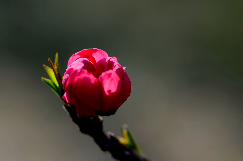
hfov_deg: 13.1
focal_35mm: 158
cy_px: 80
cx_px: 122
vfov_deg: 8.7
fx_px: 1061
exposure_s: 1/250
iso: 100
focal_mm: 105
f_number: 5.6
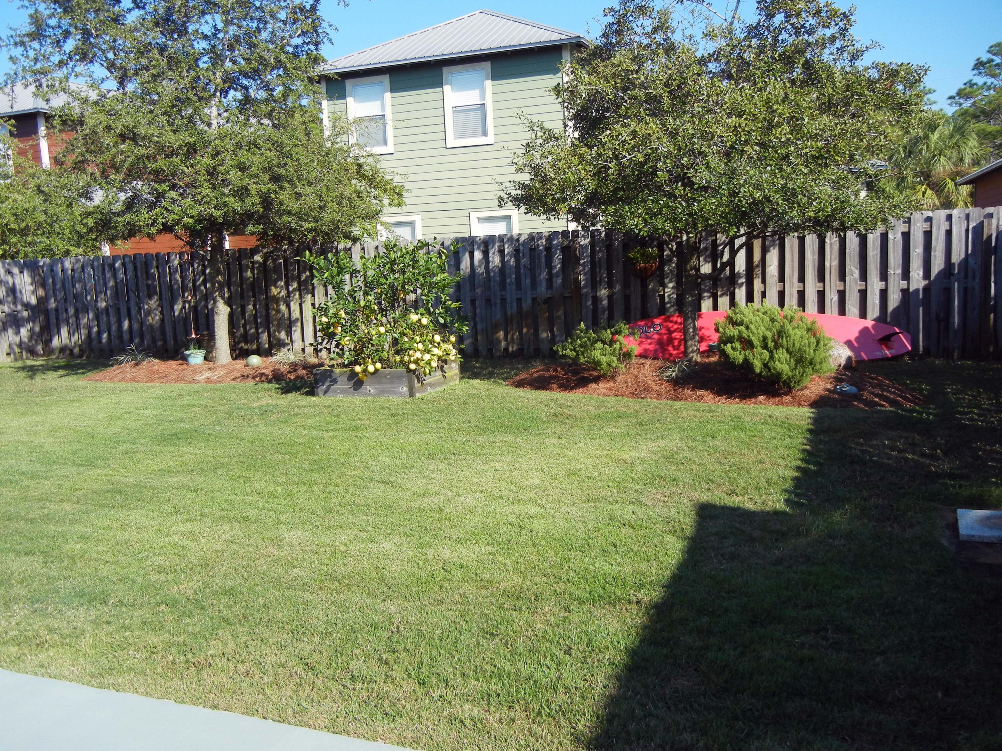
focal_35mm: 30
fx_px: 868
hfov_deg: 60.0
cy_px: 376
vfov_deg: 46.8
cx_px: 501
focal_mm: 5.4
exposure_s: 1/254
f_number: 7
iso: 160
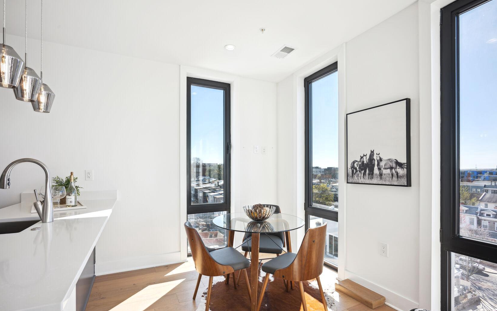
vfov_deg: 71.1
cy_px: 169
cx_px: 238
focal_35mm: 16
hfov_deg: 97.8
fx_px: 217
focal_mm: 15
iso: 100
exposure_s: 1/100
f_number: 9
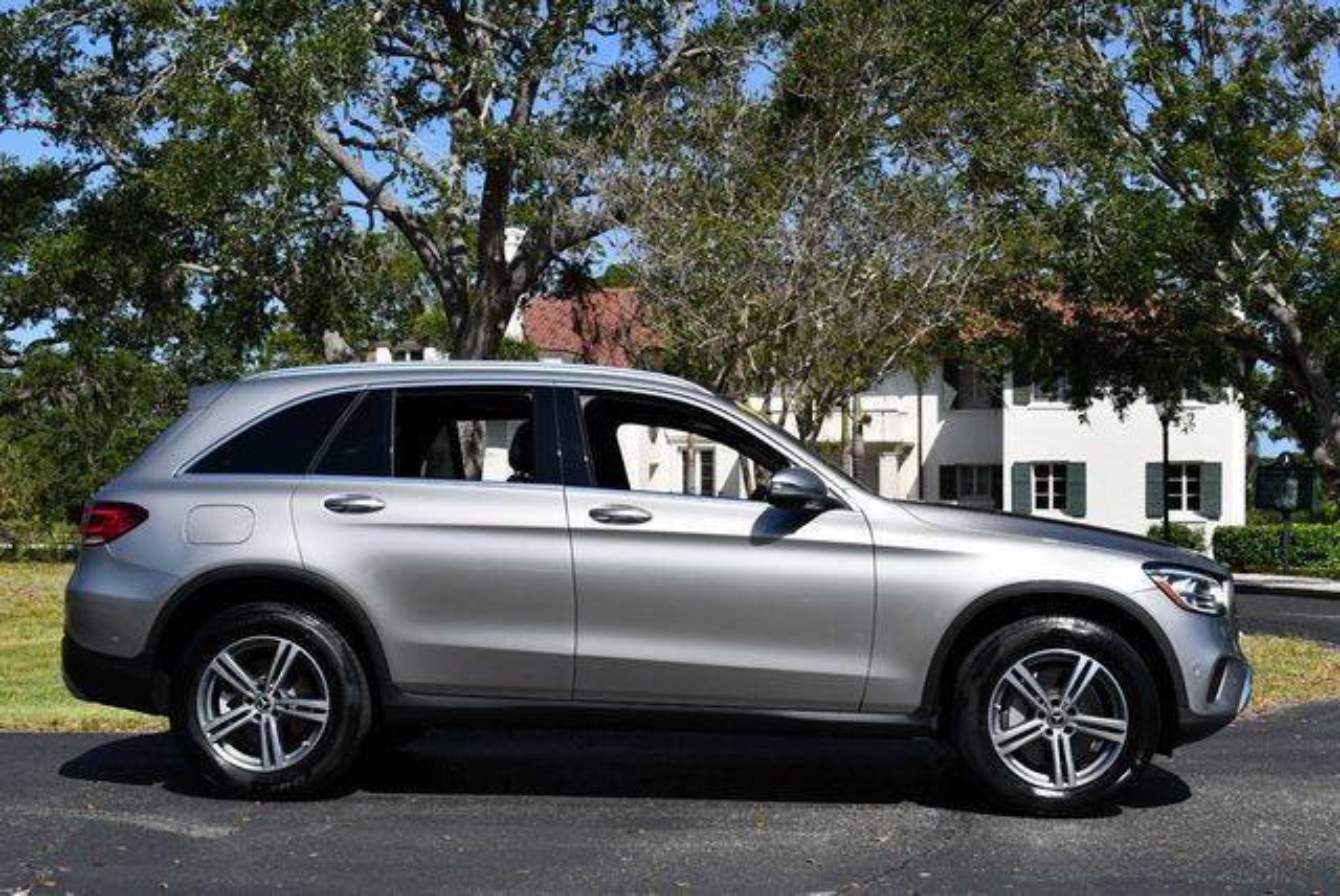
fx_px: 1788
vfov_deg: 28.1
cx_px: 670
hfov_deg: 41.1
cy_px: 448
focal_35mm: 48
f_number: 10
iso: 100
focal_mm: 24
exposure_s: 1/400
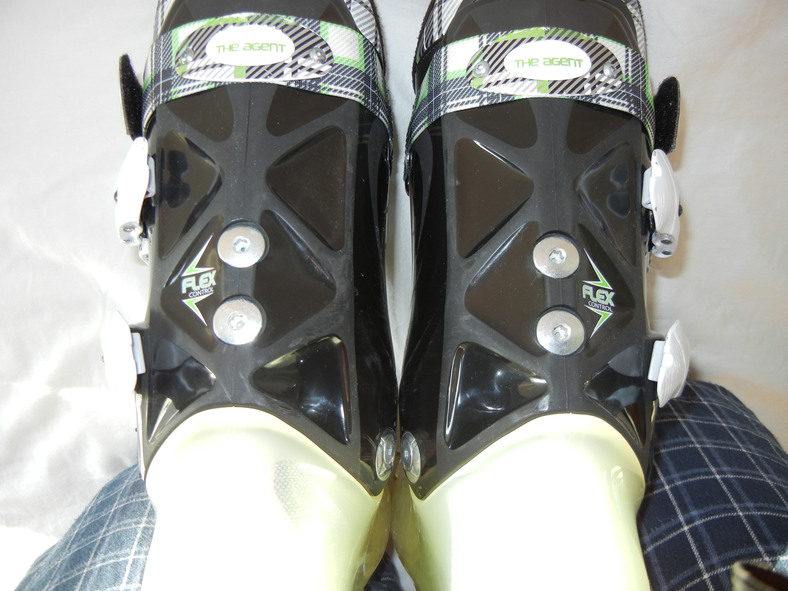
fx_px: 683
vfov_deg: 46.8
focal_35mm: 30
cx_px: 394
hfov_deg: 60.0
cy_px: 296
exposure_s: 1/51
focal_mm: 5.4
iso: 160
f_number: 3.5
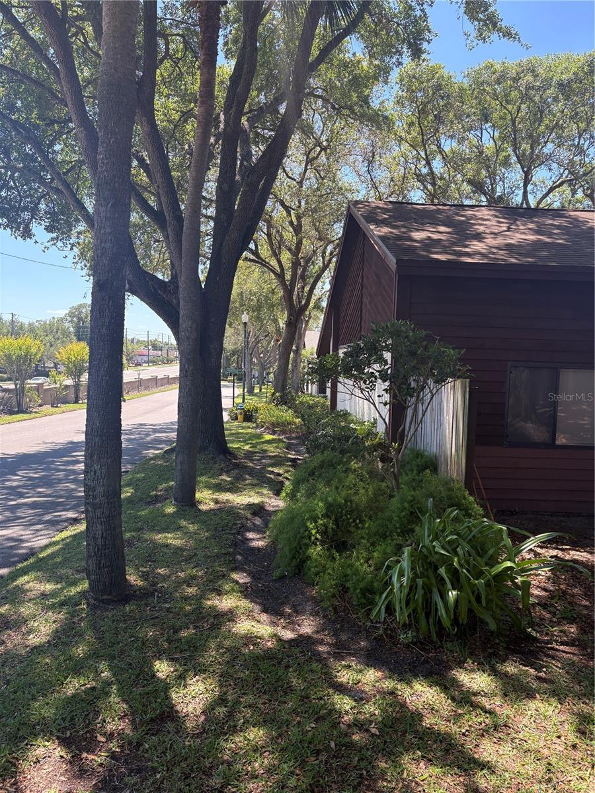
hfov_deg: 53.1
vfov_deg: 67.3
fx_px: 596
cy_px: 396
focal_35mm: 26
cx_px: 298
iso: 64
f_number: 1.6
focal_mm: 5.96
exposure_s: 1/635
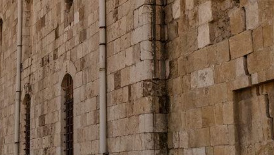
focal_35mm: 86
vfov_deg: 14.0
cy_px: 44
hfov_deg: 24.6
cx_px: 85
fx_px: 625
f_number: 5.6
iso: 800
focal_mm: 22.6
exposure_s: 1/1000
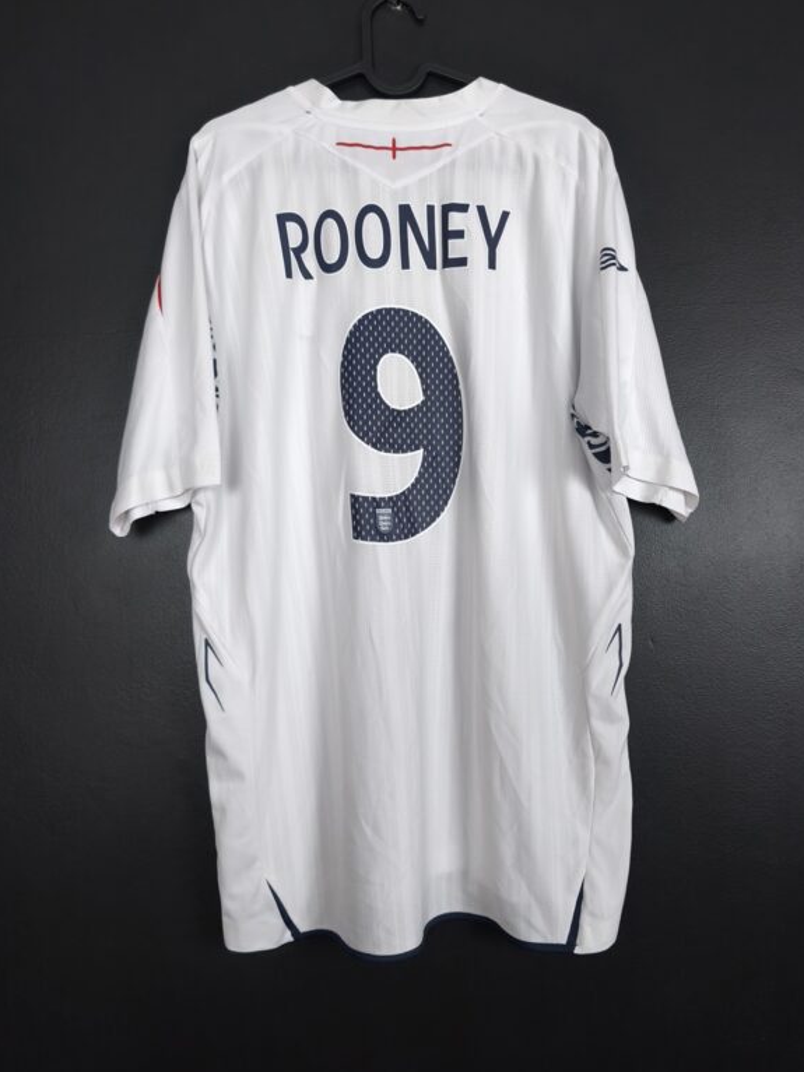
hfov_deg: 56.8
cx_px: 412
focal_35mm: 24
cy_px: 533
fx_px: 743
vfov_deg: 71.6
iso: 400
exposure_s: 1/80
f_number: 1.6
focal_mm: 6.57
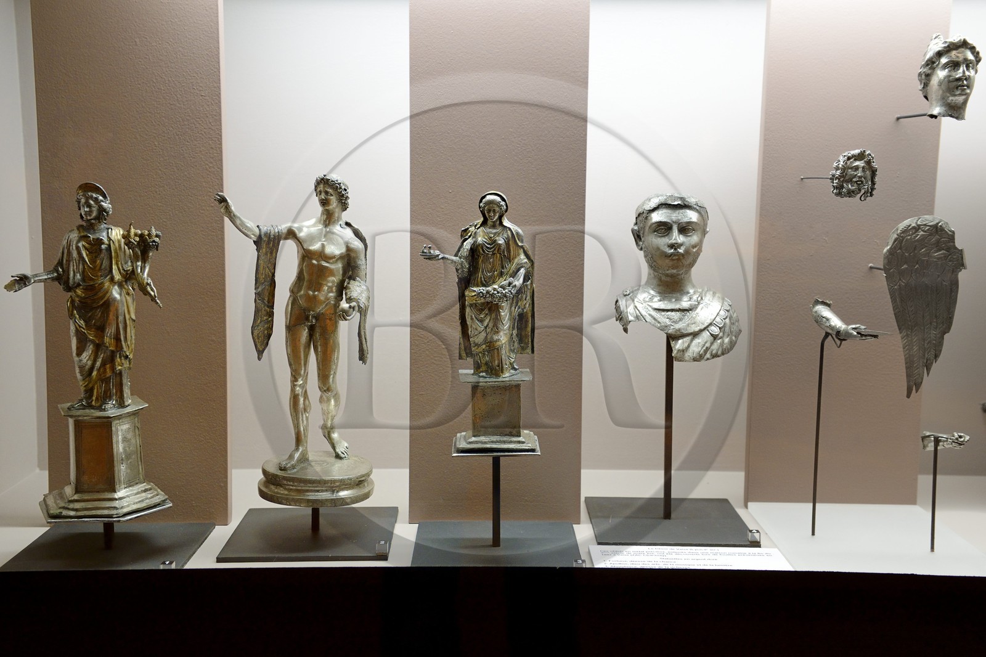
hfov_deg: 50.7
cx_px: 493
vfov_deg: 35.0
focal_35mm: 38
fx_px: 1040
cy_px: 328
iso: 1600
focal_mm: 38
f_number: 5
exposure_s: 1/80
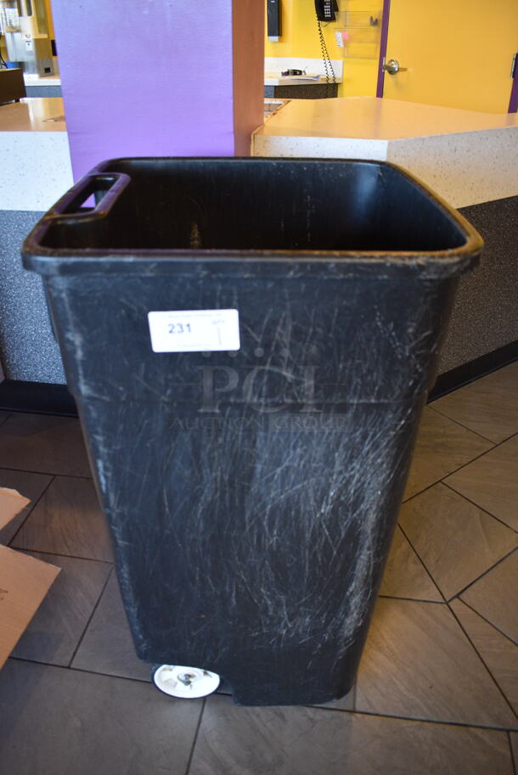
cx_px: 259
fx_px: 582
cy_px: 388
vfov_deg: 67.3
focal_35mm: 27
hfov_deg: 48.0
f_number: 3.5
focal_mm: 18
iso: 1400
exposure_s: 1/125
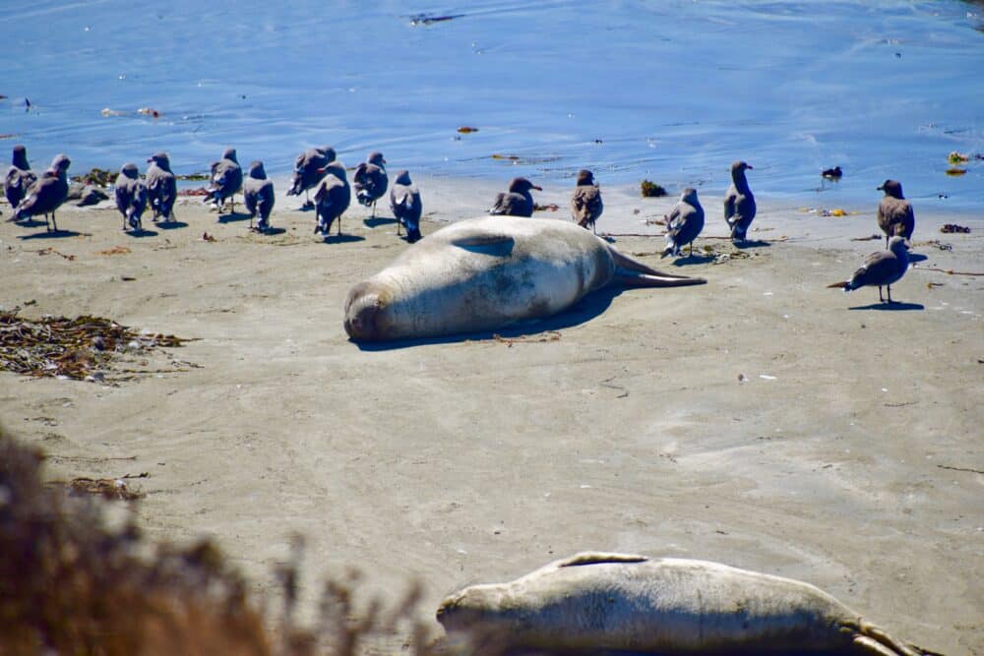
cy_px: 328
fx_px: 11481
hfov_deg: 4.9
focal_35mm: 420
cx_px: 492
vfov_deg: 3.3
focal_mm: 280
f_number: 6.3
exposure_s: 1/1000
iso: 200
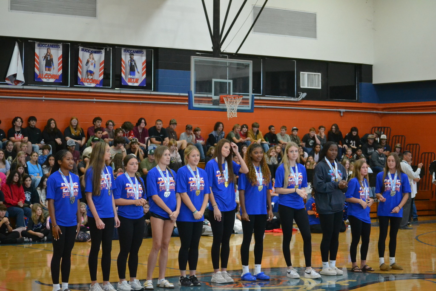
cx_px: 218
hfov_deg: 24.6
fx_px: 999
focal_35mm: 82
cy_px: 146
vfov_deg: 16.6
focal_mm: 55
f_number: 4
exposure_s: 1/250
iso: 3200
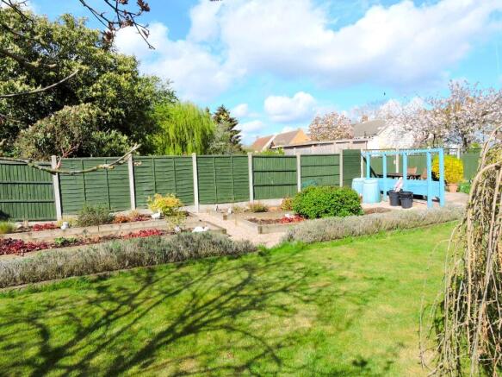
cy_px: 188
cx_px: 251
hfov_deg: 71.6
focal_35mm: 24
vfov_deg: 56.8
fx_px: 348
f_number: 3.3
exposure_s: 1/1000
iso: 100
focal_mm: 4.3
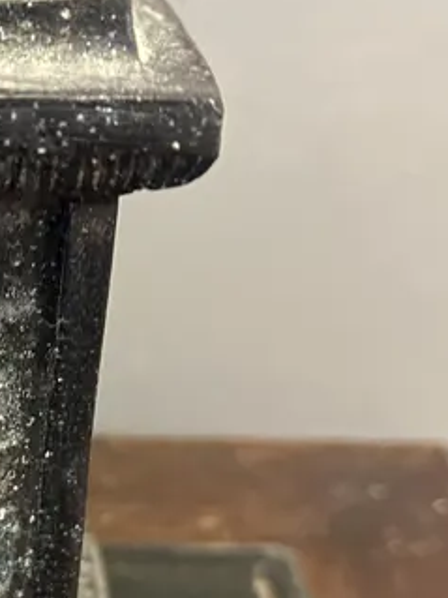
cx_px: -148
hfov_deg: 17.8
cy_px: 388
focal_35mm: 77
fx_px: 1330
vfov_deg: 25.2
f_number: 1.78
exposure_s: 1/50
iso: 500
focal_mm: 6.86
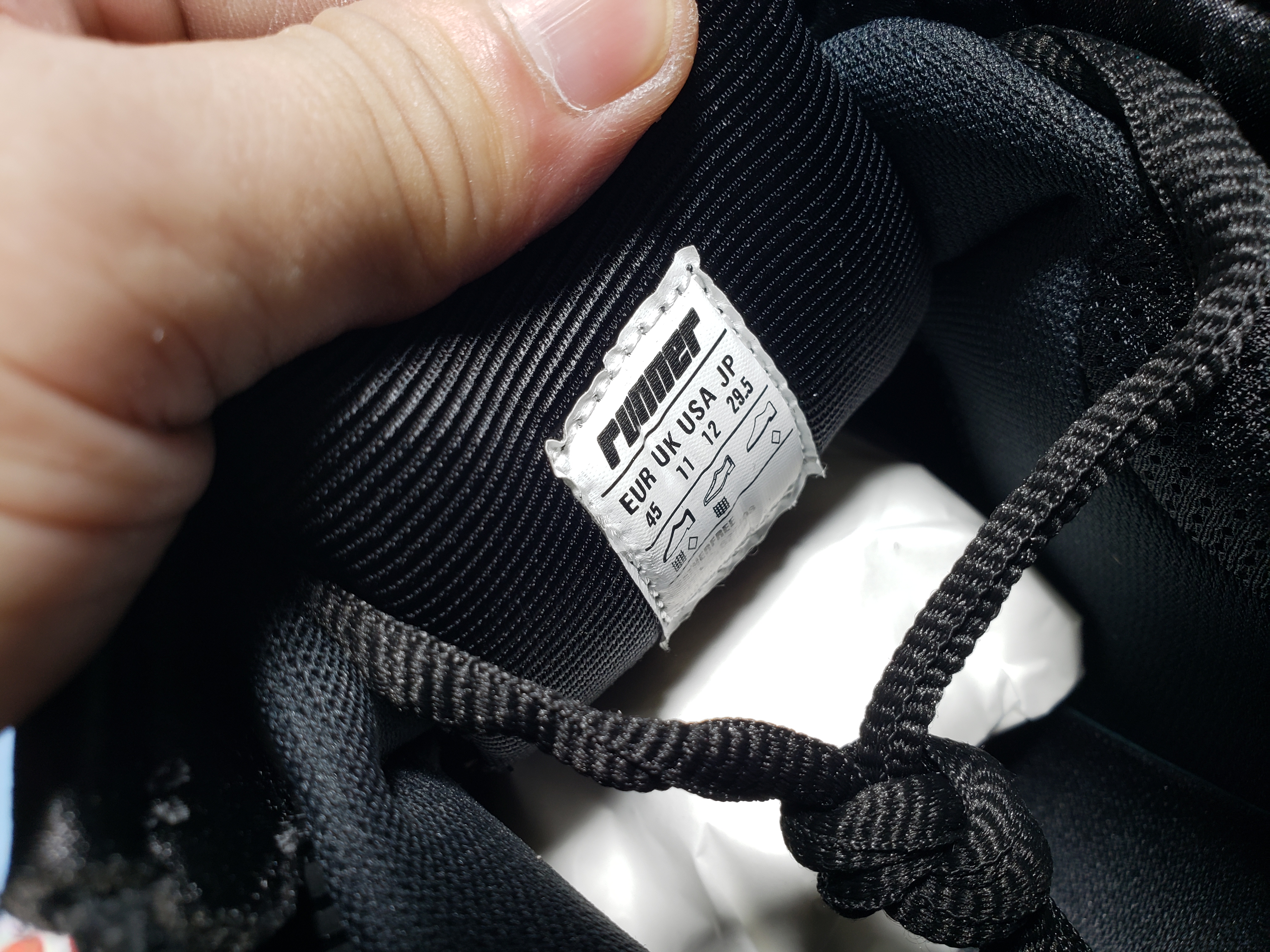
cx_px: 635
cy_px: 476
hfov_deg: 67.3
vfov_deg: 53.1
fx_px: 954
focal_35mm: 26
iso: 64
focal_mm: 4.3
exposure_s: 1/100
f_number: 2.4
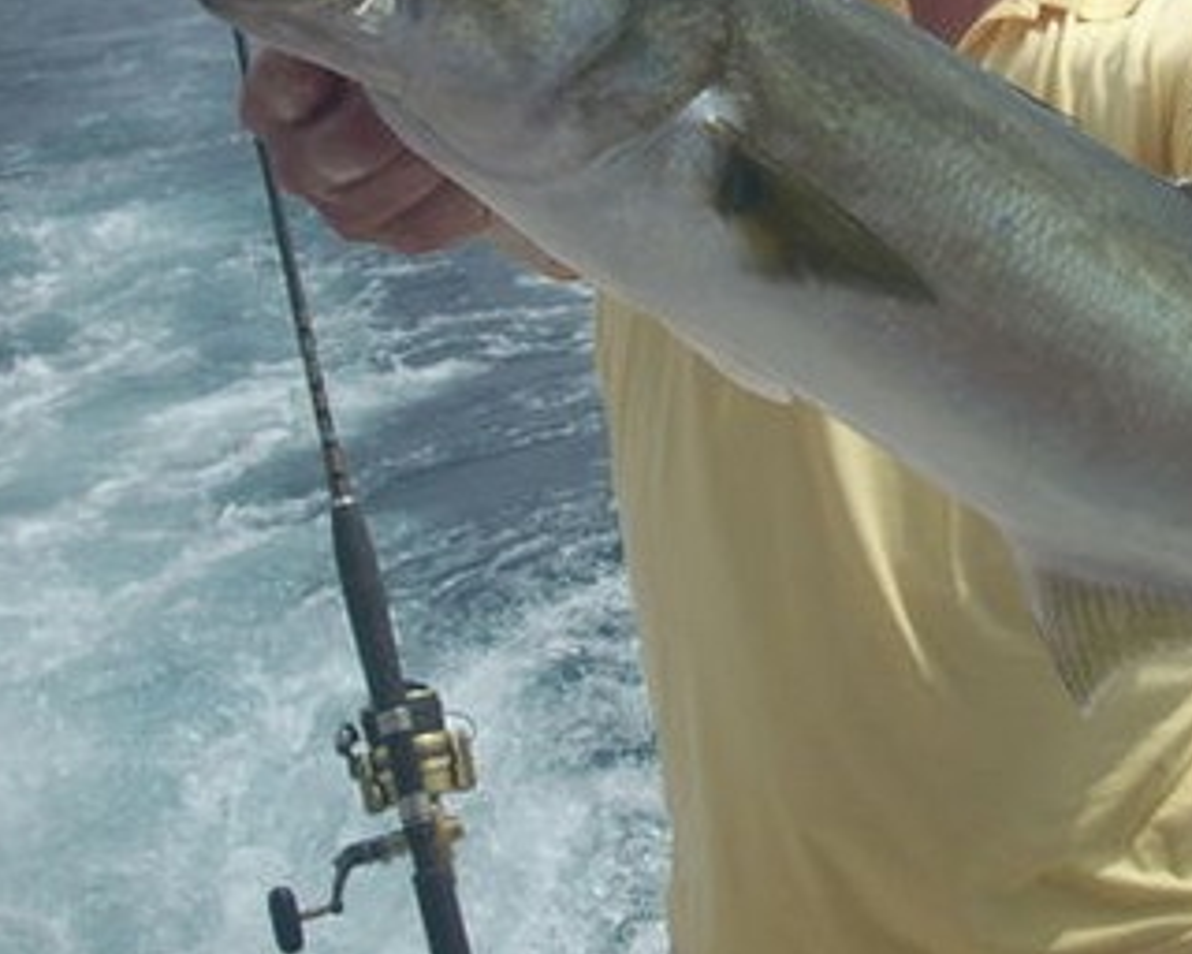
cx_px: 954
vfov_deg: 21.3
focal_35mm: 71
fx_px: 2505
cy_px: 179
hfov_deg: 26.3
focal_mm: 6.2
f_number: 5.6
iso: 64
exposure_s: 1/479
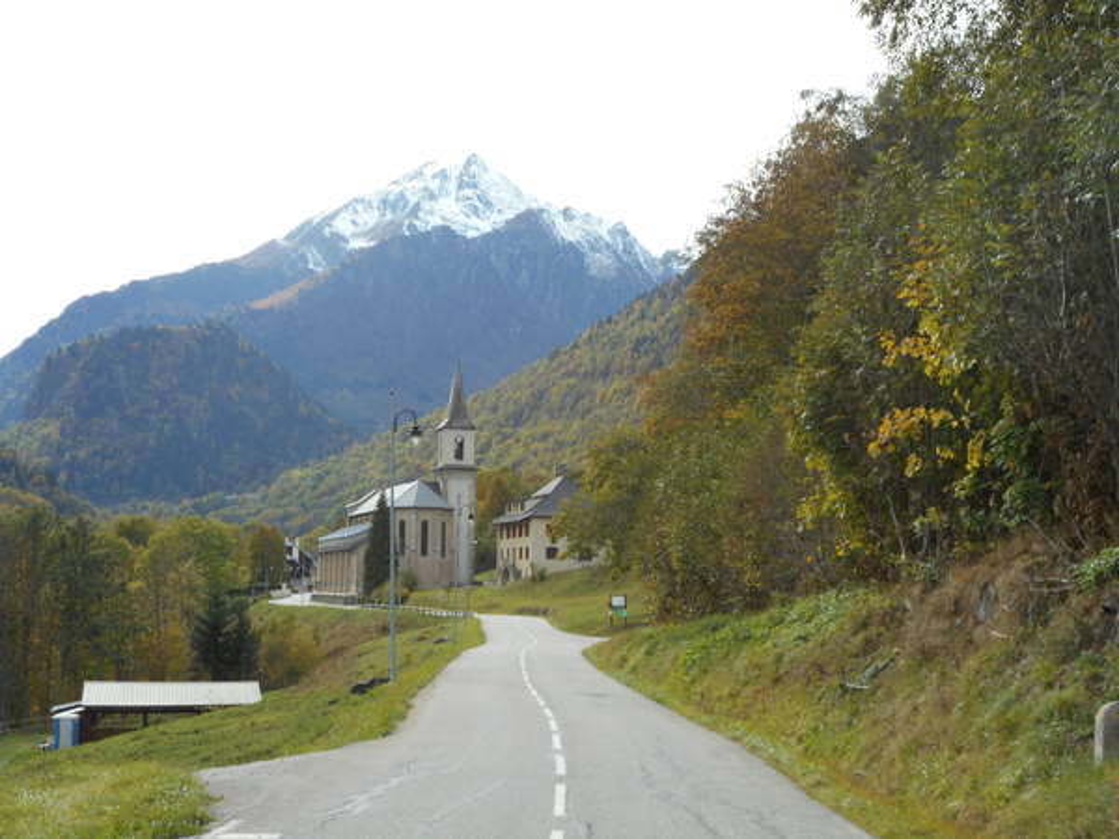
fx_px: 1907
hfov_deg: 32.7
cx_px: 560
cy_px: 420
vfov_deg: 24.8
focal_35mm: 59
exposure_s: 1/200
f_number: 5.1
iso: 80
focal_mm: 10.5
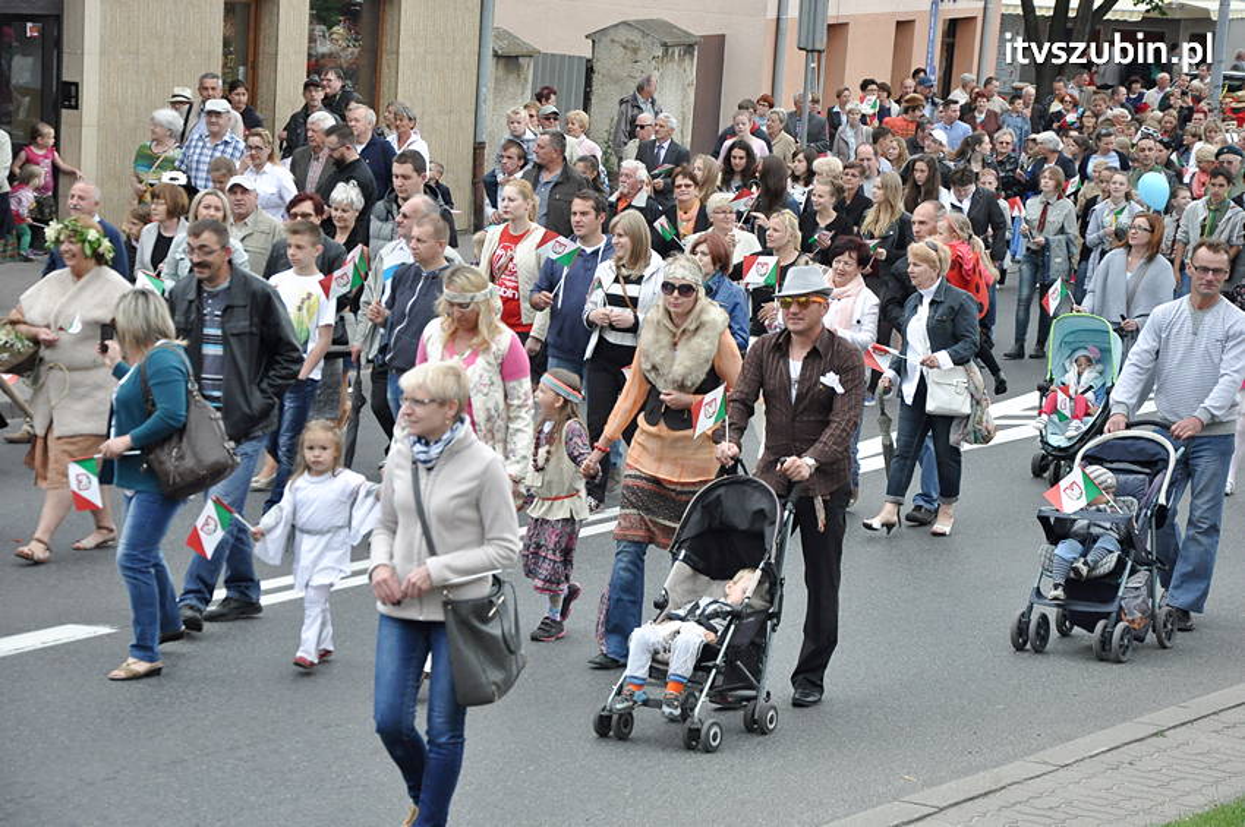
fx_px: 3628
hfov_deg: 19.5
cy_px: 414
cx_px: 622
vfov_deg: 13.0
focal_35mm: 105
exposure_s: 1/1000
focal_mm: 70
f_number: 6.3
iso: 1250
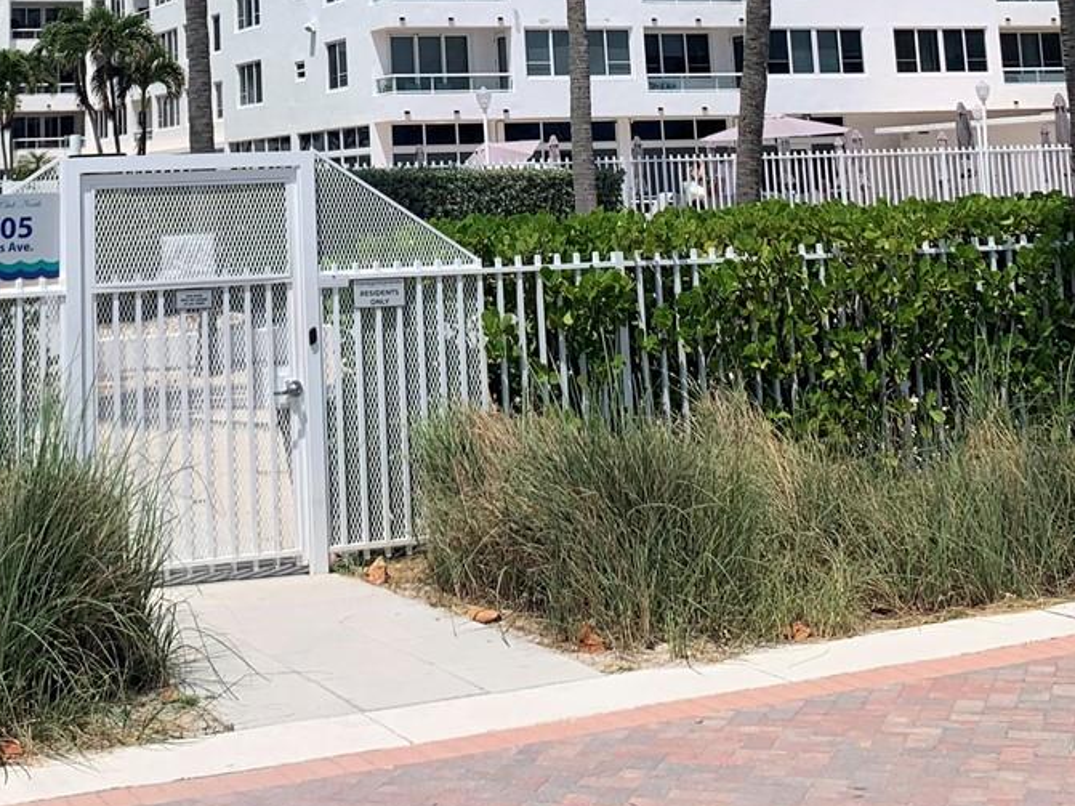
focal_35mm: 62
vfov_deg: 22.2
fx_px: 1925
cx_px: 308
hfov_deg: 30.8
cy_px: -107
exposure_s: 1/4673
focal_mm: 4.25
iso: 25
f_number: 1.8
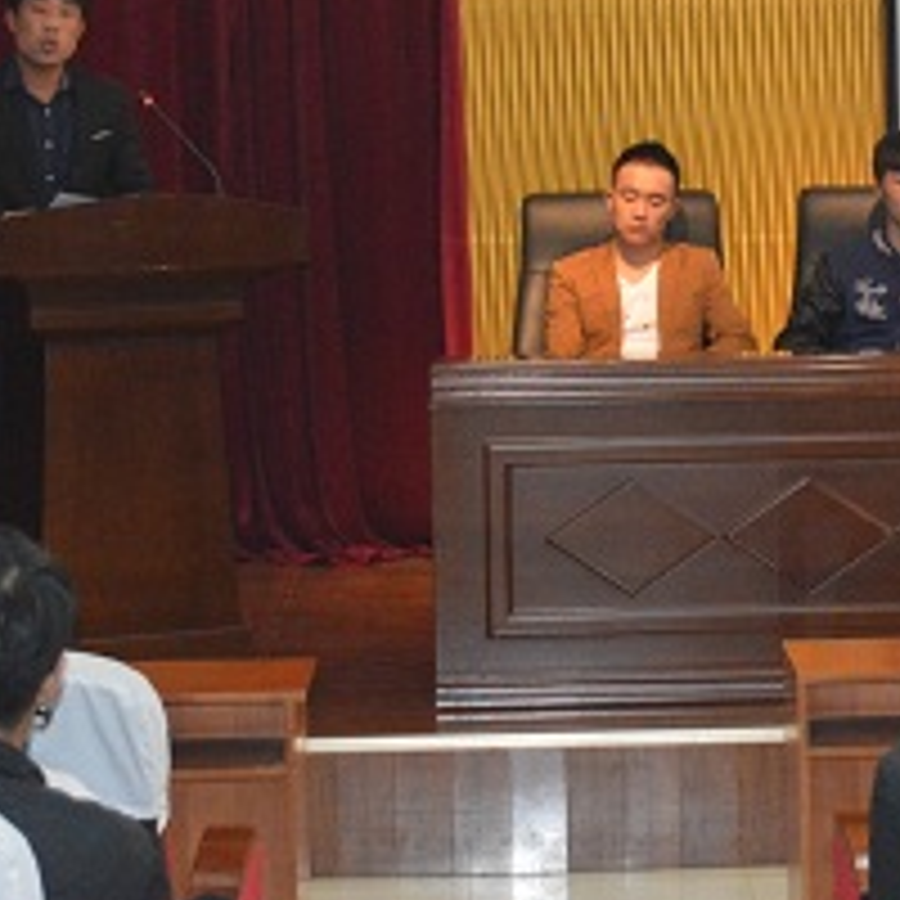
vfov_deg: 12.3
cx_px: 666
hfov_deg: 12.4
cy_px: 140
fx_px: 4148
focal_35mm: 141
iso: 3200
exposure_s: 1/60
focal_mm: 40
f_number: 5.3
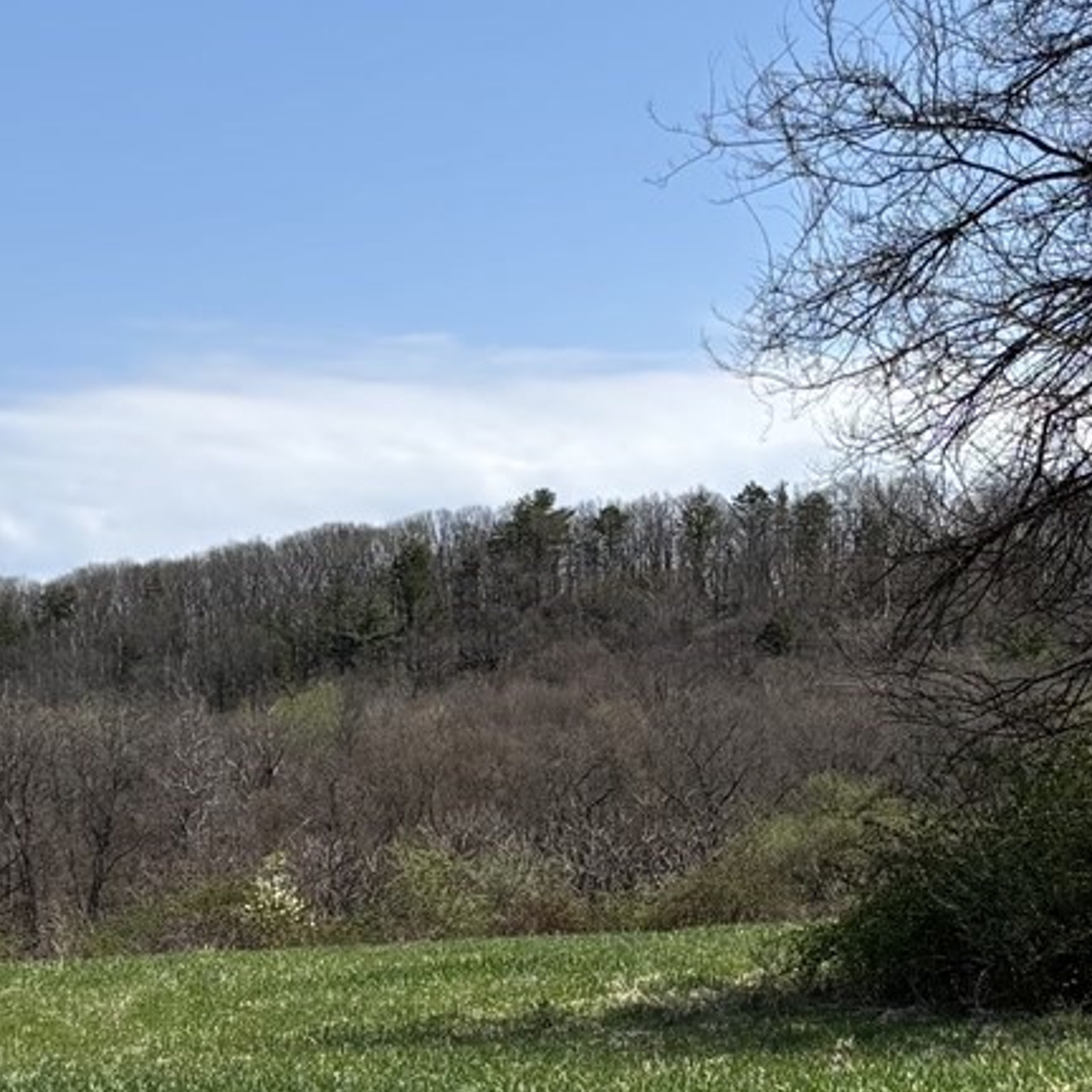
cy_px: 768
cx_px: 728
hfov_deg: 15.9
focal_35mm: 109
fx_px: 3890
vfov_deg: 15.9
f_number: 1.6
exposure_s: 1/4082
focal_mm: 5.96
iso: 50
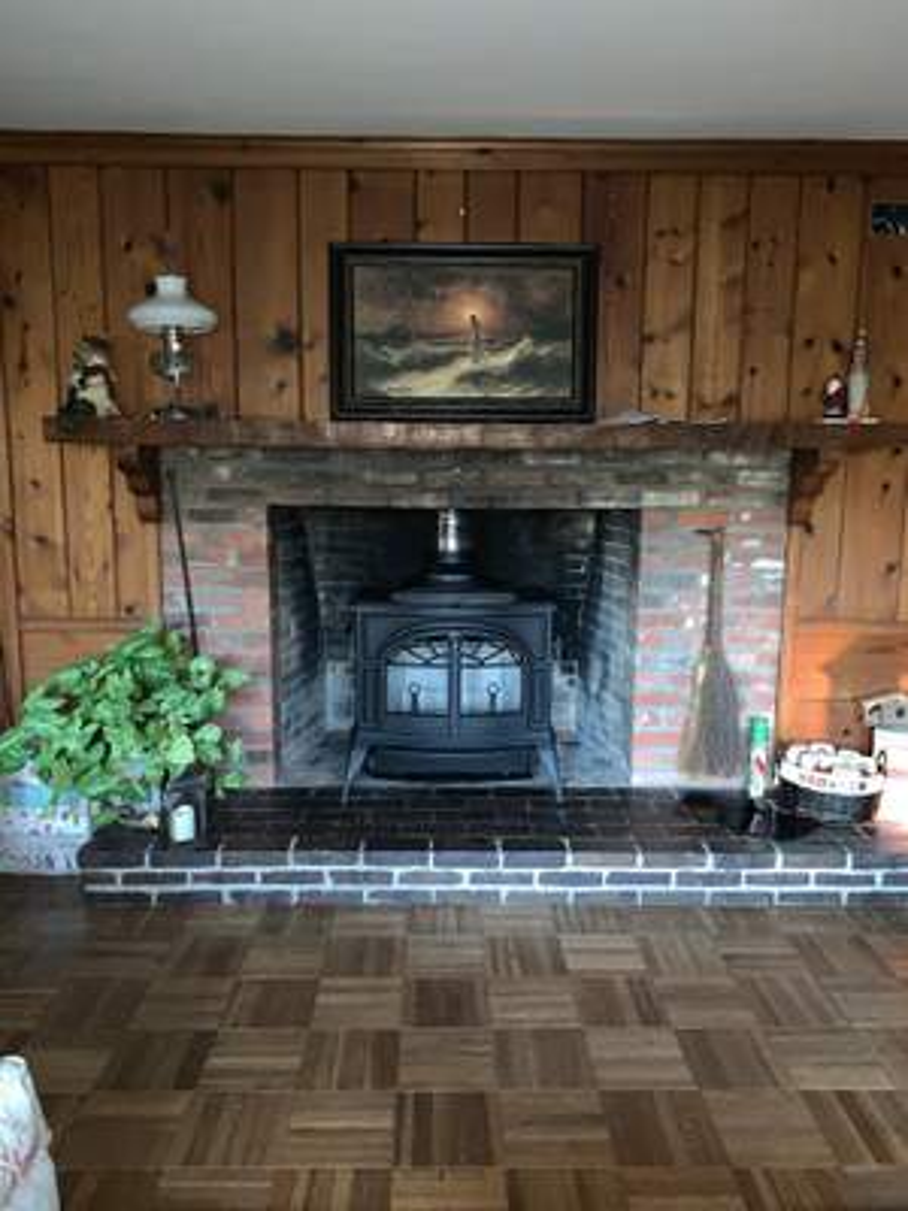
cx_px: 454
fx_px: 909
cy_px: 606
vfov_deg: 67.3
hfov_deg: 53.1
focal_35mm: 26
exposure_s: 1/4
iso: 250
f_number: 1.8
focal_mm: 4.25
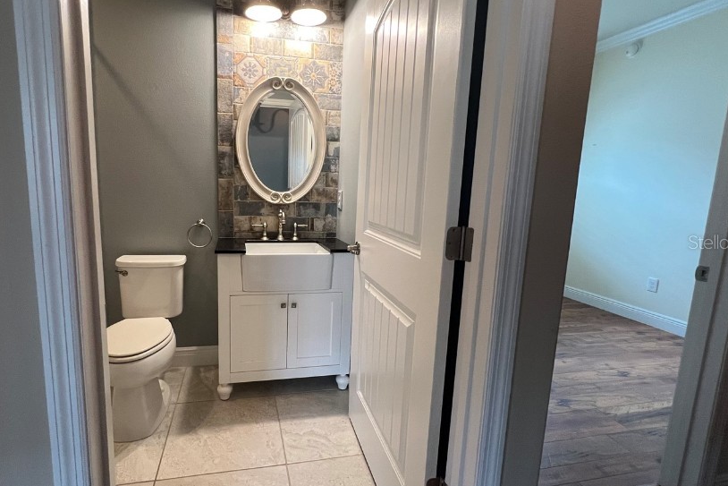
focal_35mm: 17
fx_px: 344
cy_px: 242
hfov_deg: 92.7
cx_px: 315
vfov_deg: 70.5
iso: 320
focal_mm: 1.57
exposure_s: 1/60
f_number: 1.8
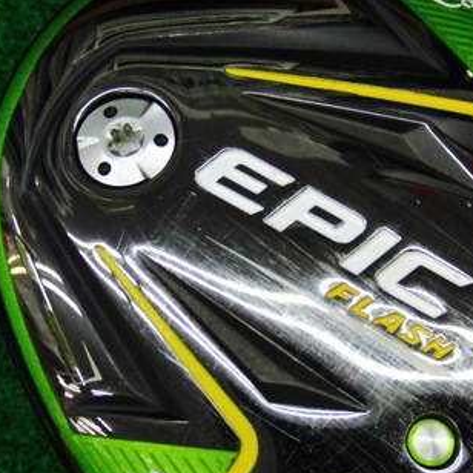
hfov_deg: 25.3
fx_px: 1051
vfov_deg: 25.2
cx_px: 299
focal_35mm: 68
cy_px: 318
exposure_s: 1/80
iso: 250
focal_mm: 6.42
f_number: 3.6
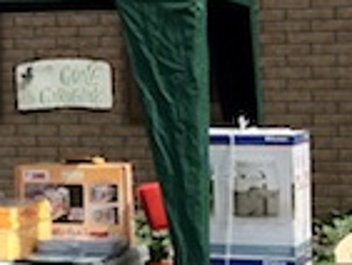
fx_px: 2015
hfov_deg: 9.4
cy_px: 30
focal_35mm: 198
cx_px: -307
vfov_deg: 7.5
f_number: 2.4
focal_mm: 4.28
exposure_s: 1/2404
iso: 64
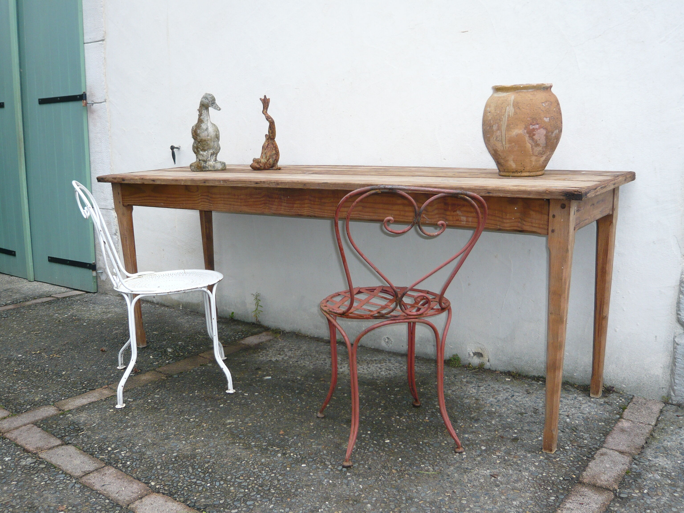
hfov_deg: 54.0
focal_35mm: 34
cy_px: 256
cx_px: 342
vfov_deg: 41.8
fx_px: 672
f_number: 3.1
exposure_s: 1/125
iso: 100
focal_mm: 5.5
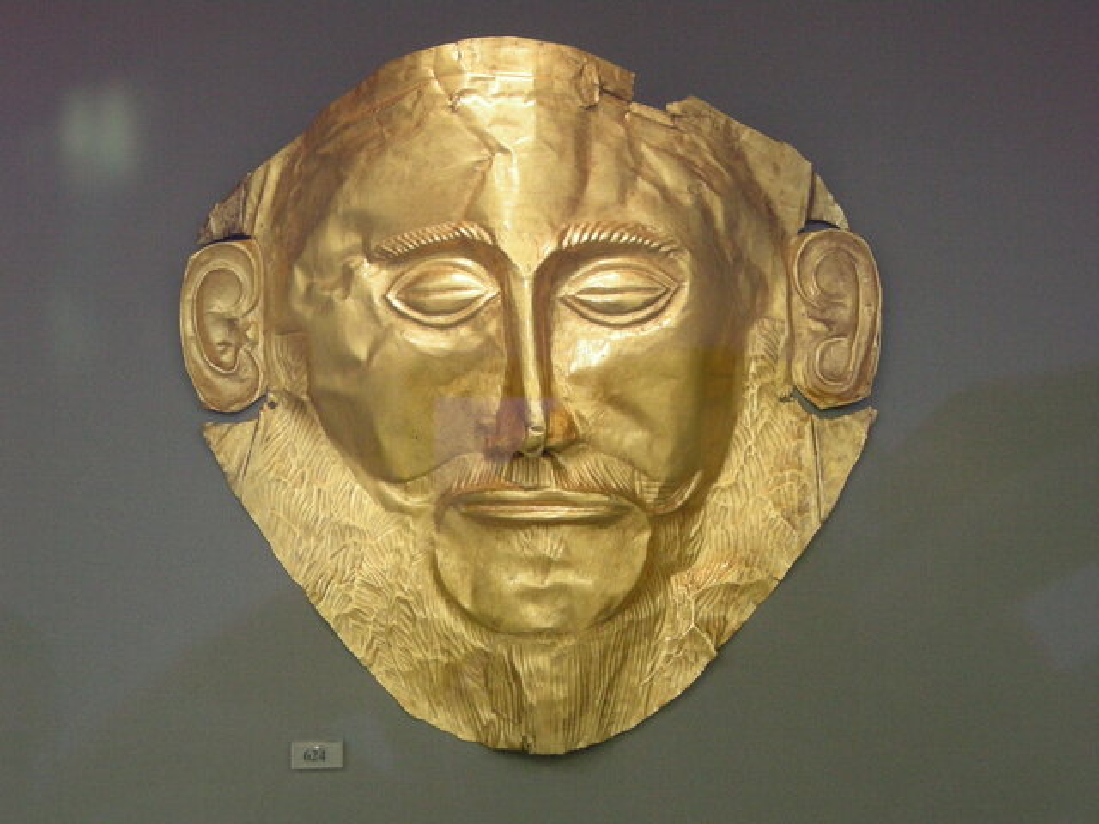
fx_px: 1968
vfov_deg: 23.7
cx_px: 550
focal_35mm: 62
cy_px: 412
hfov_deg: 31.2
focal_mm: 12.9
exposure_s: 1/25.8
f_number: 3.5
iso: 400
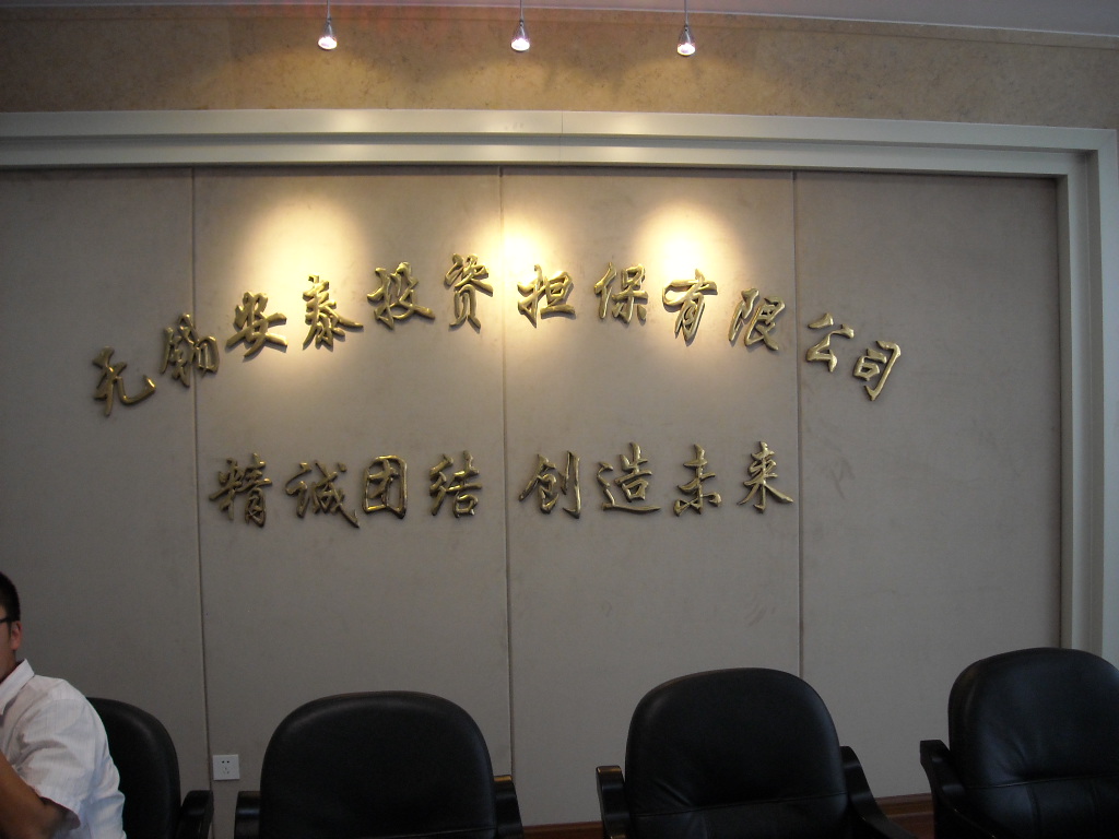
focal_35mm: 35
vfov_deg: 40.7
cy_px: 420
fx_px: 1131
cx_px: 560
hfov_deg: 52.6
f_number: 2.8
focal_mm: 5.7
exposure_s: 1/60
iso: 183
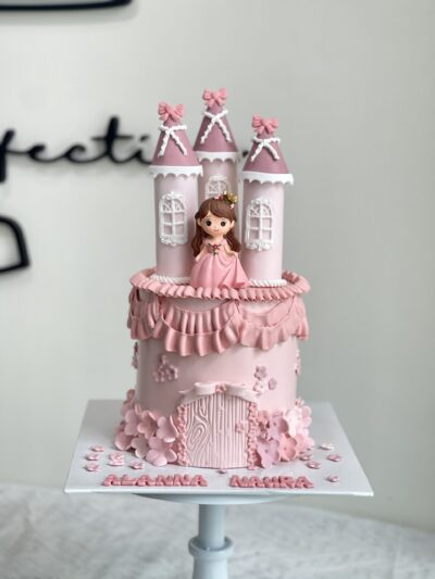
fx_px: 1072
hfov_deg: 22.9
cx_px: 218
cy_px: 290
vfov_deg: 30.3
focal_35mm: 64
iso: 64
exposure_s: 1/121
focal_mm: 7.5
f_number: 2.2
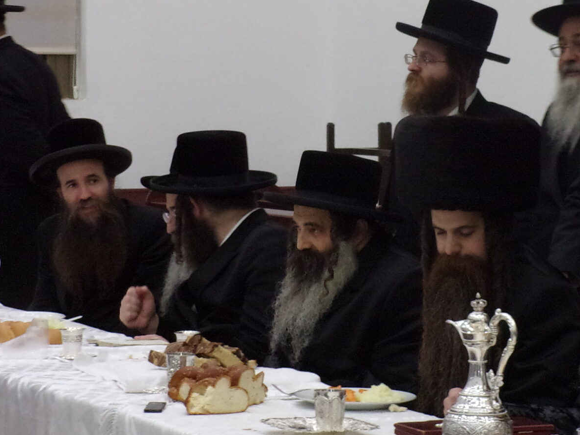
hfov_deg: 9.6
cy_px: 153
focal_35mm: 206
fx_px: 3451
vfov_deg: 7.2
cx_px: 483
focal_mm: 16.9
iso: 250
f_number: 5.8
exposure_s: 1/60
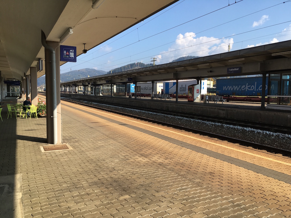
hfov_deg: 61.7
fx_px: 244
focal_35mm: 29
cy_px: 109
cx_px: 146
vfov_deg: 48.2
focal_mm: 4.15
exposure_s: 1/1040
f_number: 2.2
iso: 25
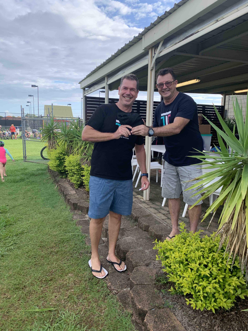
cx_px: 124
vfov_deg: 67.3
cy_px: 166
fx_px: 248
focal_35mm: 26
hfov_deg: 53.1
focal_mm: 4.25
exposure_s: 1/520
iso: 25
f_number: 1.8
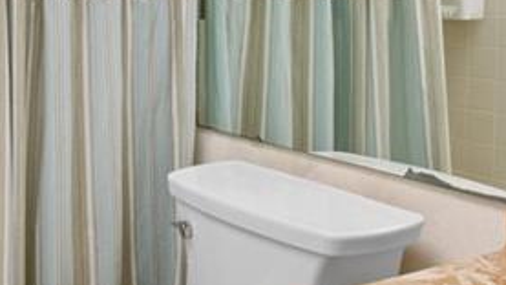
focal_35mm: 62
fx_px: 832
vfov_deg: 18.7
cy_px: -29
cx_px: 84
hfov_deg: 32.7
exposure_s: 1/25
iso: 400
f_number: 8
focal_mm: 16
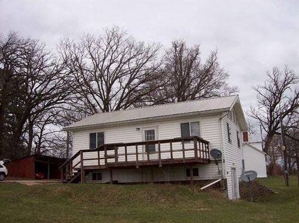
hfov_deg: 51.4
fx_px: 311
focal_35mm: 36
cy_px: 112
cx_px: 150
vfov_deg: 39.6
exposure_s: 1/823
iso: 80
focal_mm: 6
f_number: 4.8
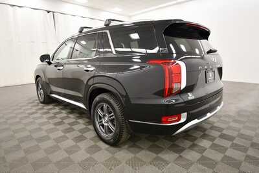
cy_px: 86
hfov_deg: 81.2
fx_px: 151
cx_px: 130
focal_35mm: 21
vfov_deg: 59.5
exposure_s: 1/125
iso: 1250
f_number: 5
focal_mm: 14
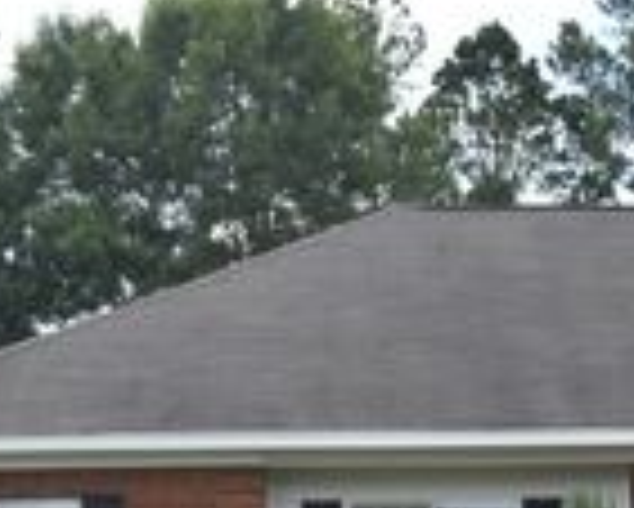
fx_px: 2065
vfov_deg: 13.4
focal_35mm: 110
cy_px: 717
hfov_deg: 17.1
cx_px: 621
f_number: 7.1
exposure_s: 1/250
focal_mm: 22
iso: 200
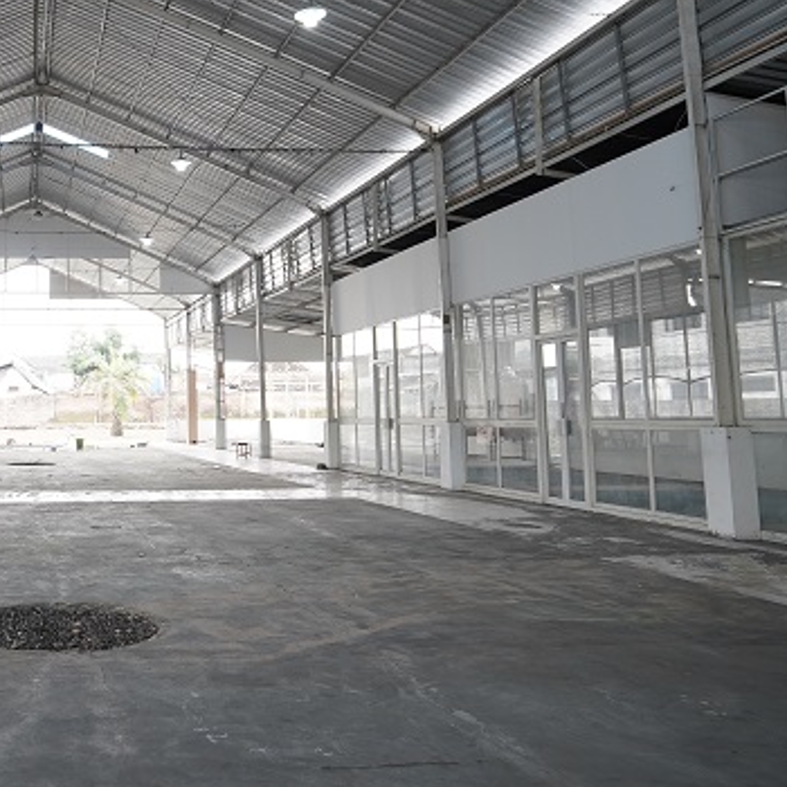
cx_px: 85
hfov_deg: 43.4
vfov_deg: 46.9
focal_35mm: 35
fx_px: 900
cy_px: 304
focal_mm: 16
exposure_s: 1/100
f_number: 4
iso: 320
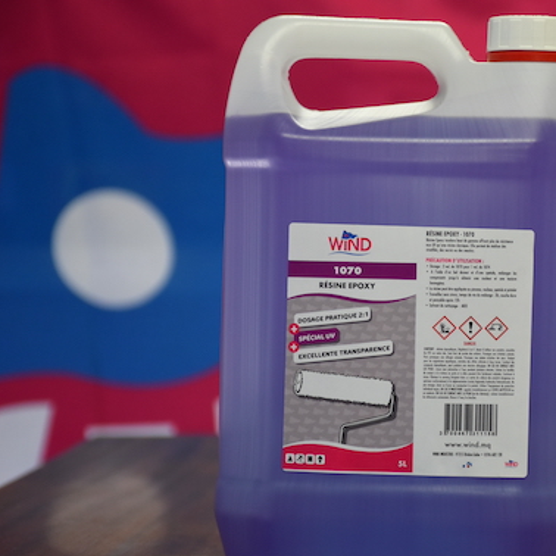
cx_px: 469
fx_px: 2744
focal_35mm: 151
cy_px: 298
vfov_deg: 11.6
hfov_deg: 11.5
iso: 720
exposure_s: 1/60
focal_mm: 70
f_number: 5
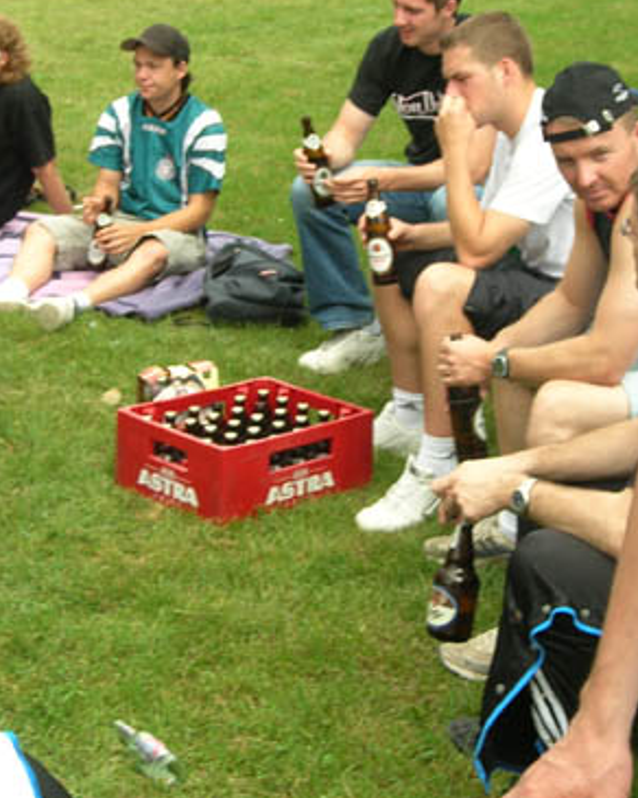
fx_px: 2195
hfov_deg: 16.5
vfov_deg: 20.6
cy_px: 360
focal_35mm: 93
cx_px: 371
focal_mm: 9.6
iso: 50
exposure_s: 1/136
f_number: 4.4
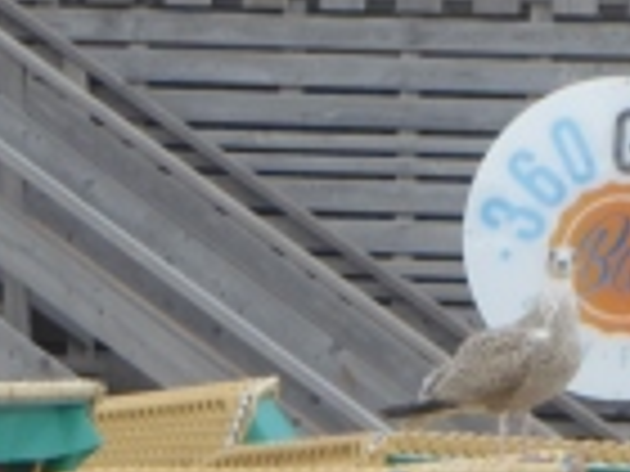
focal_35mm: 1202
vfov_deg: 1.2
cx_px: 585
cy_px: 189
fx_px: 21876
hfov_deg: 1.6
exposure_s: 1/100
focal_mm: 66.8
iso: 80
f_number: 6
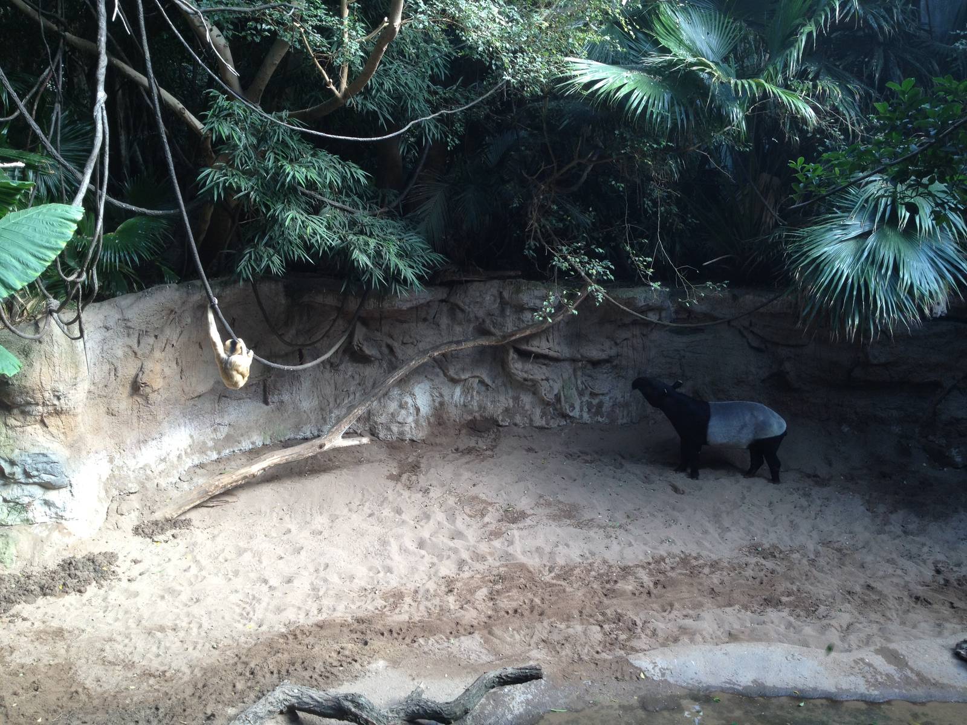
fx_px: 978
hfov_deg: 52.6
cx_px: 484
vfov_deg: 40.7
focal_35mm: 35
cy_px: 362
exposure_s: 1/60
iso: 80
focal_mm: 4.28
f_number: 2.4
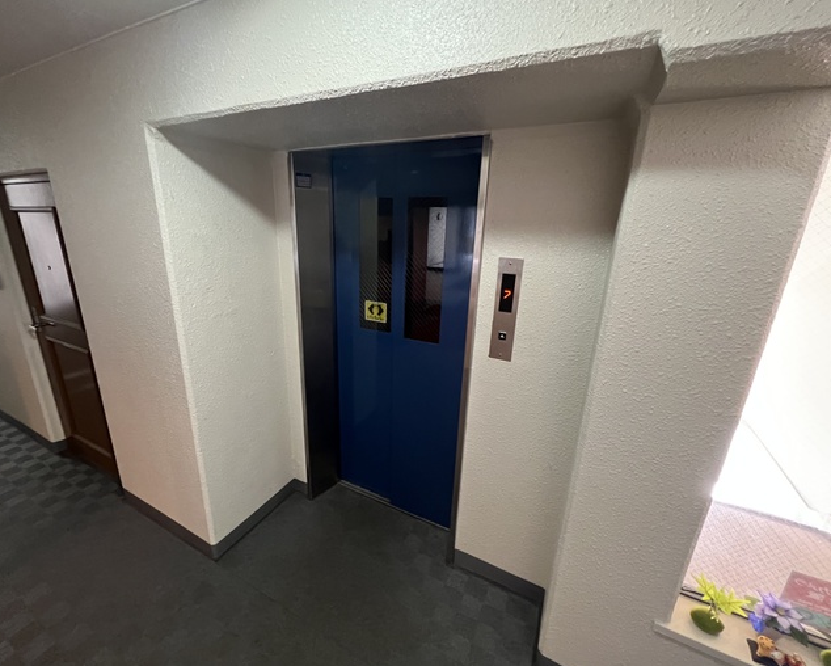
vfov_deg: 88.0
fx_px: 345
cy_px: 334
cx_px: 387
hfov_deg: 100.5
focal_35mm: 14
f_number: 1.8
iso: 640
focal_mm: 1.57
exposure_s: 1/60
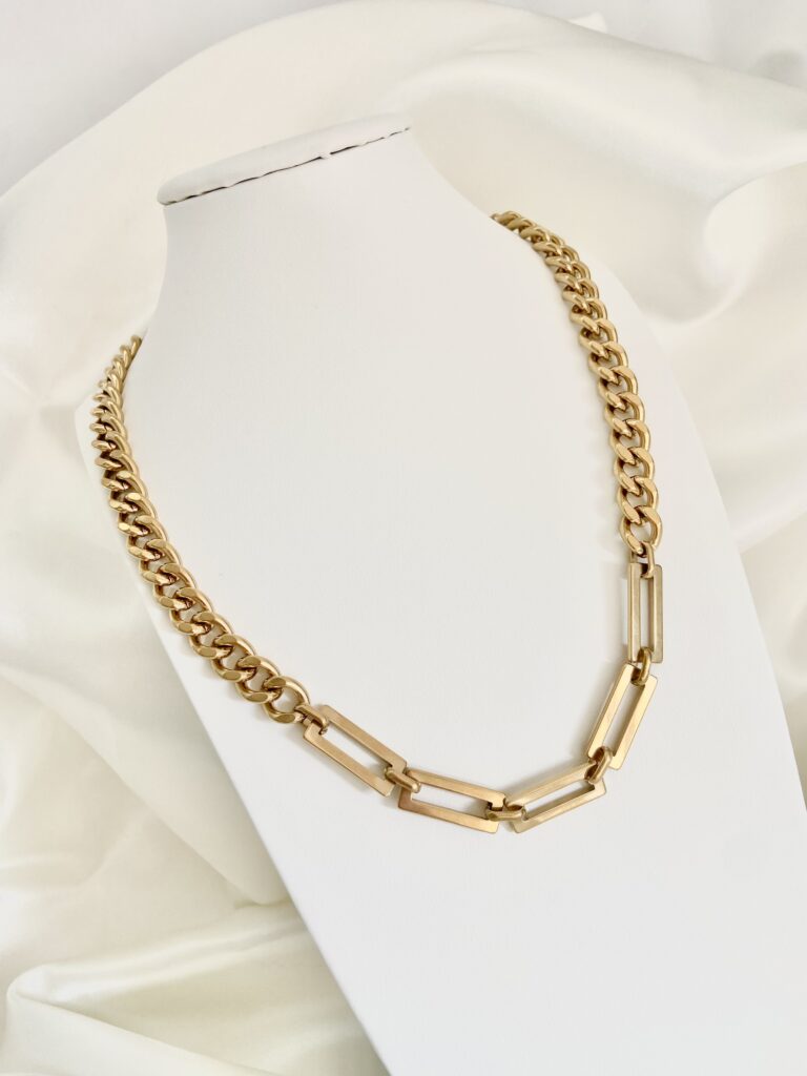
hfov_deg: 53.1
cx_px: 404
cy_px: 538
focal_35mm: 26
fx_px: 808
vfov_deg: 67.3
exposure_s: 1/121
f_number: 1.8
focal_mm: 4.25
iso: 64
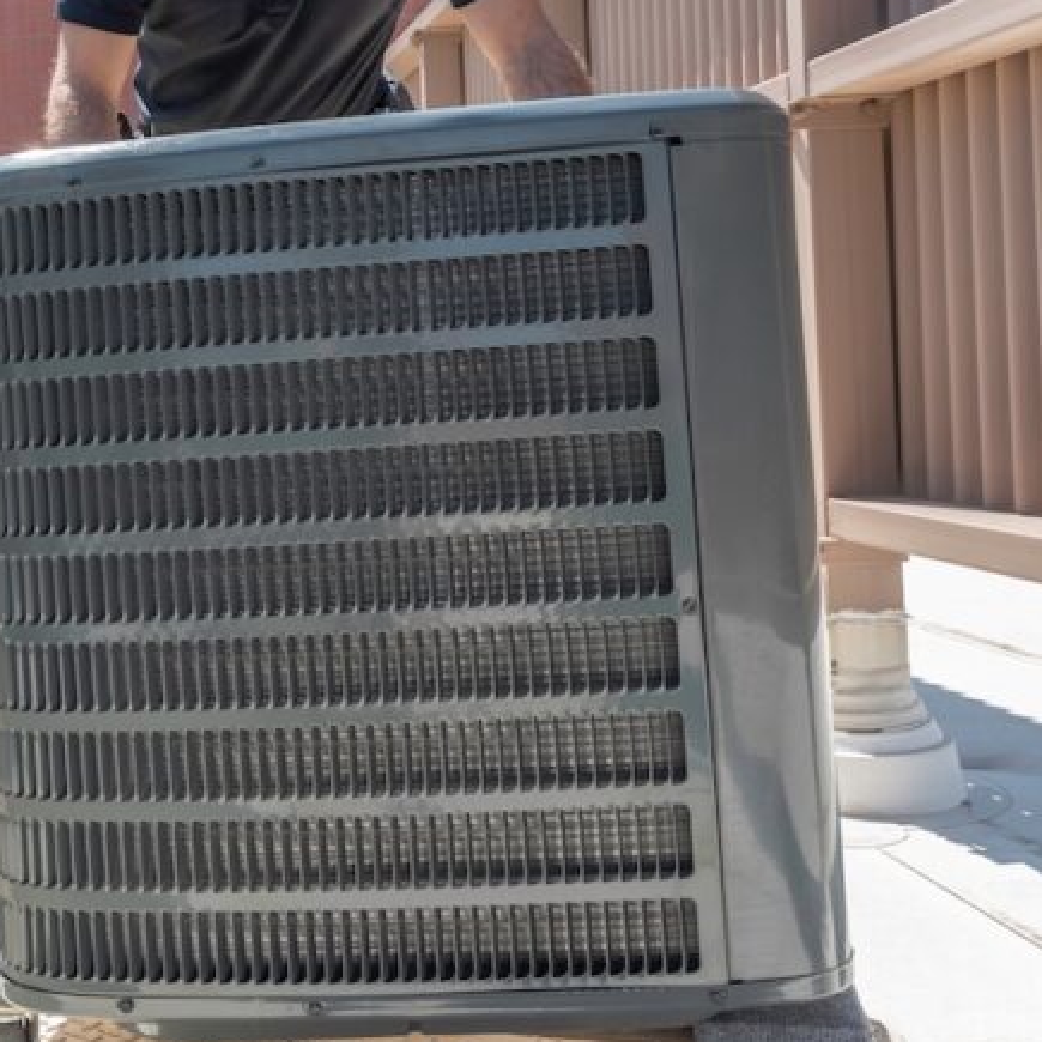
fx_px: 1635
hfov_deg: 33.5
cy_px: 398
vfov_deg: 35.2
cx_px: 105
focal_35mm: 48
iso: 200
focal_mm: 24
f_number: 11
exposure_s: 1/160
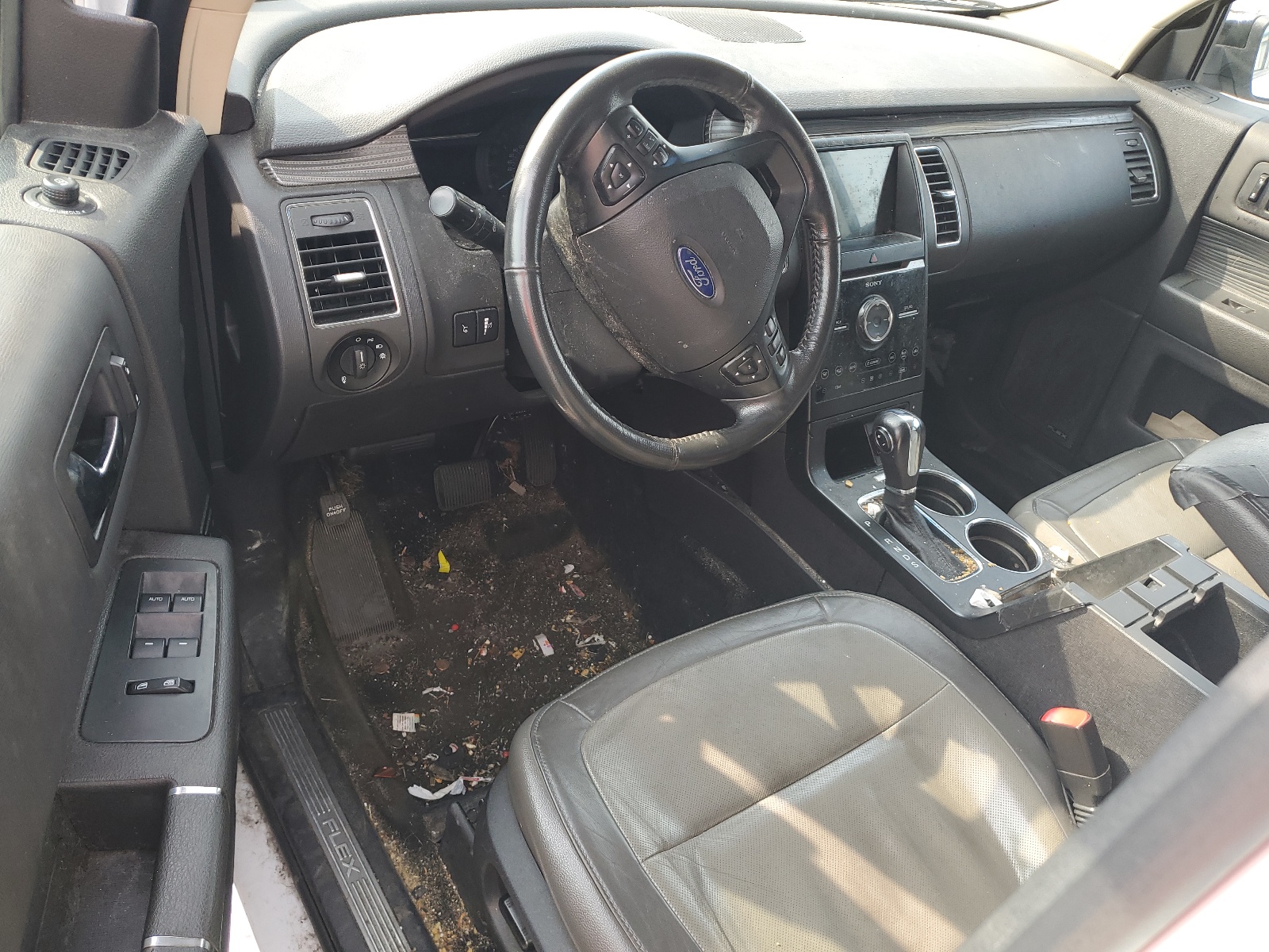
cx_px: 634
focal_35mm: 26
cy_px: 476
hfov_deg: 67.3
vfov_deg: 53.1
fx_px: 953
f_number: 1.5
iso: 50
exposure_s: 1/179
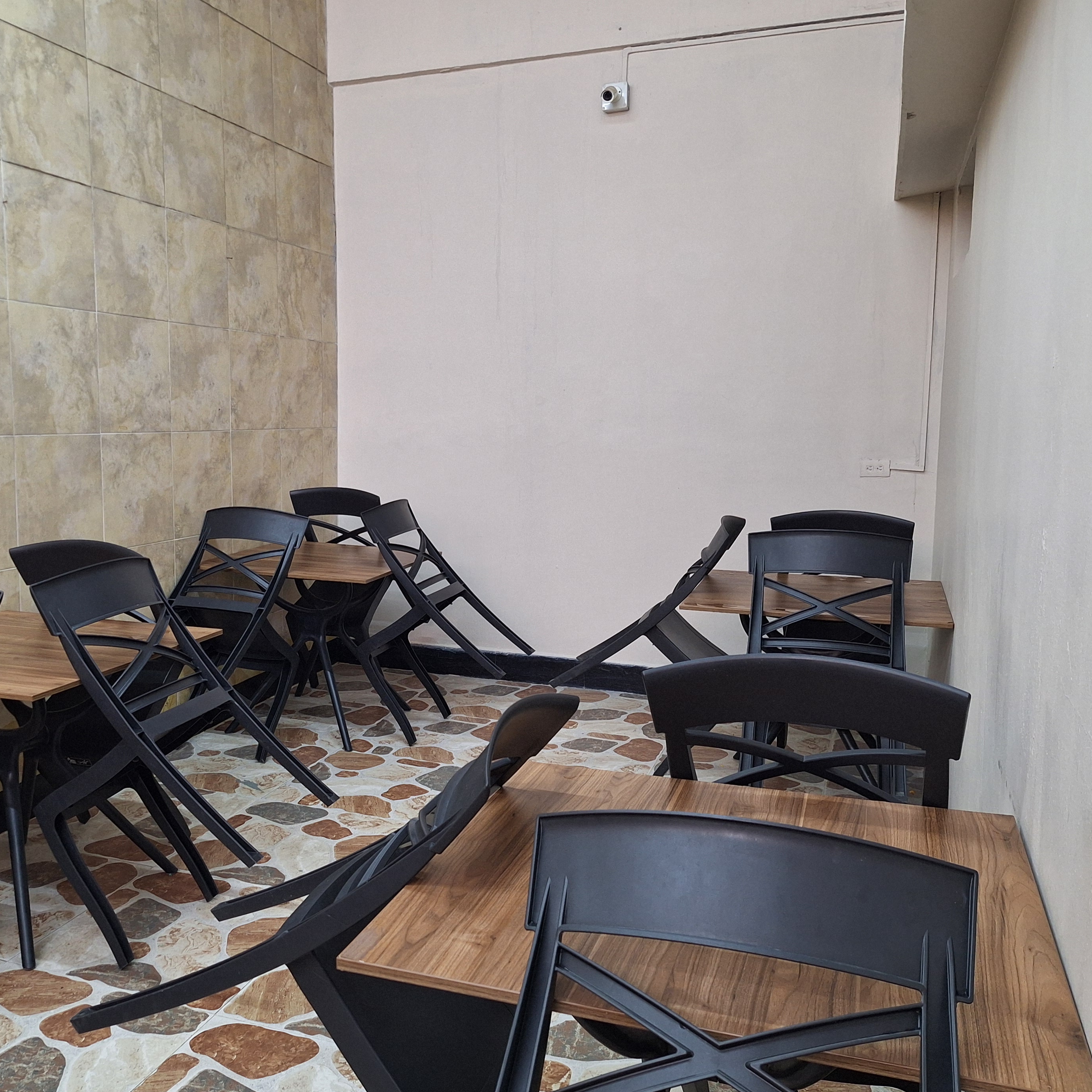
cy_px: 535
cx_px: 435
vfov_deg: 54.0
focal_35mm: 30
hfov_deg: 53.6
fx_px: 1071
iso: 250
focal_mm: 5.54
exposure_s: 1/40
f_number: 1.8
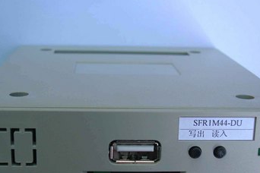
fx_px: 506
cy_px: 112
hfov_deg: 28.8
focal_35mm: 70
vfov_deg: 19.4
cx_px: 128
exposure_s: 1/26.1
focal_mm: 7.7
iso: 50
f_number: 3.2
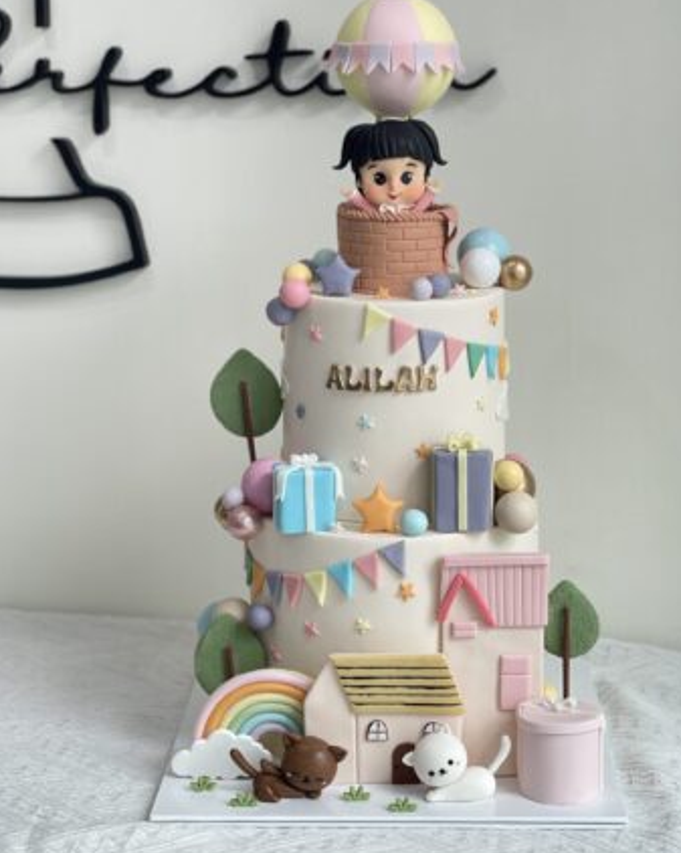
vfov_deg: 24.1
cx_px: 386
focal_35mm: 79
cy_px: 385
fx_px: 1992
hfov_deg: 19.4
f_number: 2.2
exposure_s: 1/121
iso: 50
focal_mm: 7.5
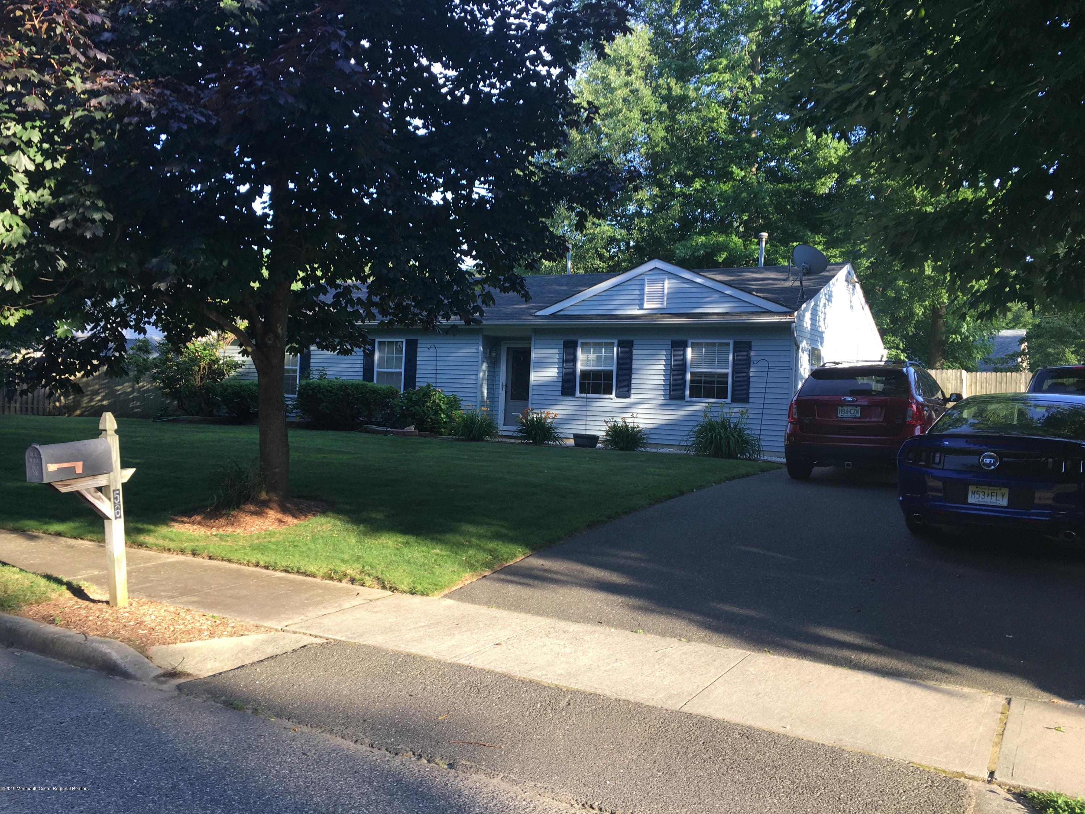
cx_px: 542
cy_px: 407
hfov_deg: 61.7
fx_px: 909
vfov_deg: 48.2
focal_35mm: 29
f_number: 2.2
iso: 25
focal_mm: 4.15
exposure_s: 1/151
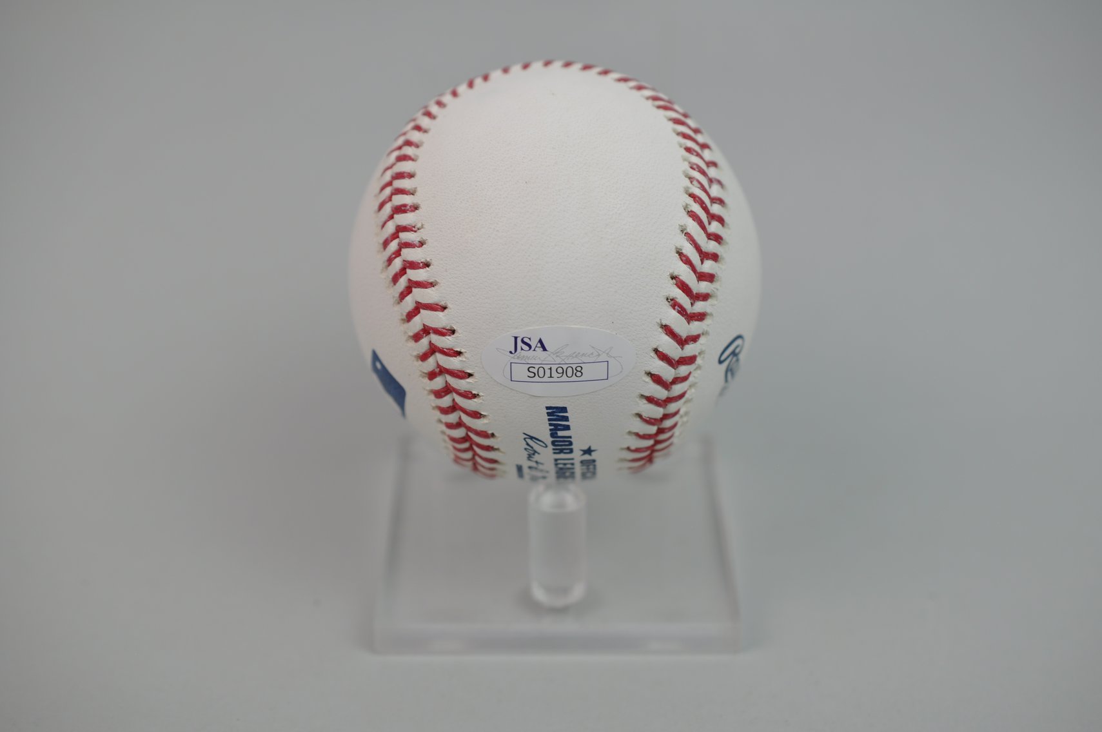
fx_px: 1834
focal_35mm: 60
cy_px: 366
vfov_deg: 22.6
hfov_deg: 33.4
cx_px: 551
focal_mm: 40
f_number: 4.5
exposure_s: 1/80
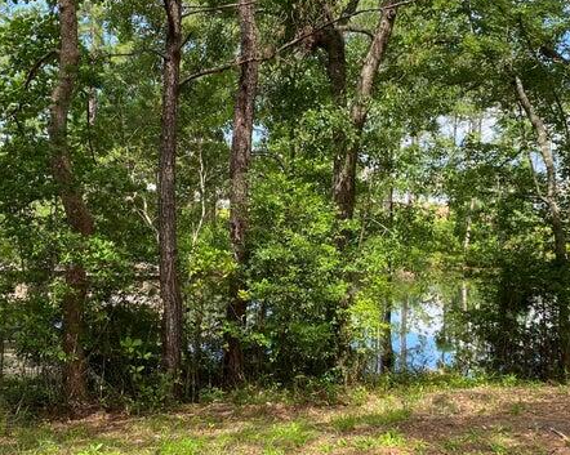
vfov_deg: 30.8
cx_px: 319
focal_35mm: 49
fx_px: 826
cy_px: 250
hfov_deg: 38.0
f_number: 1.8
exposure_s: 1/651
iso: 32
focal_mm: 4.25
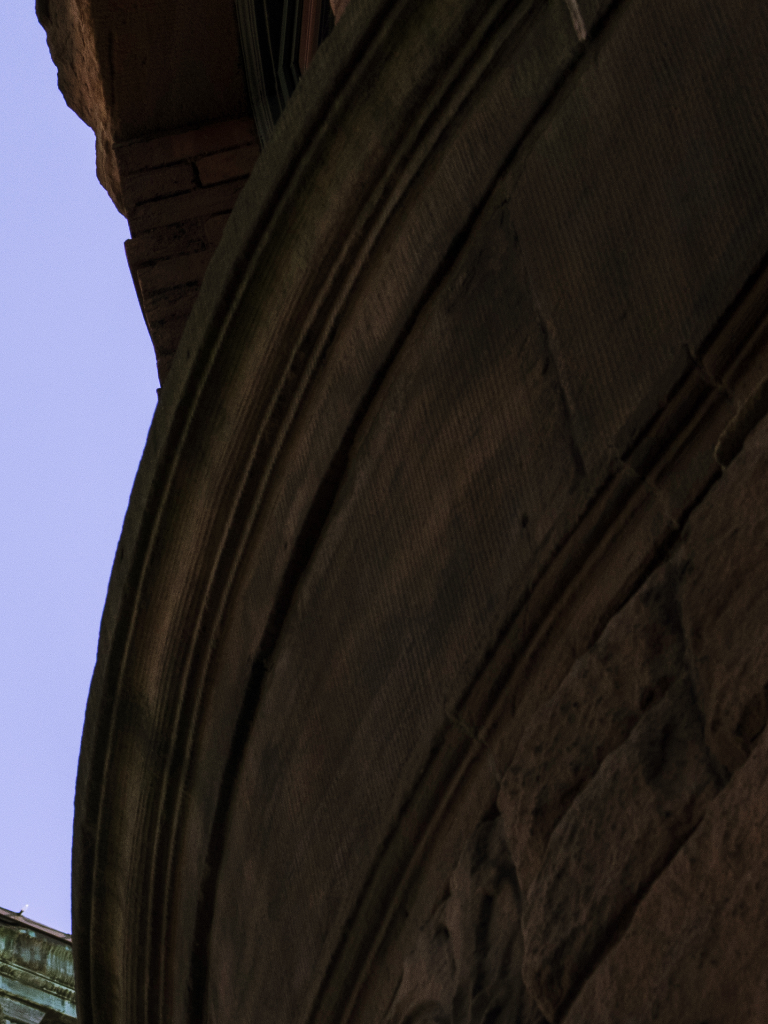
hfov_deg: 6.7
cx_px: -320
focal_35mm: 218
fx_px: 6458
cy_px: 192
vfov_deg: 9.0
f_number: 9
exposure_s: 1/250
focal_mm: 55
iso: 400
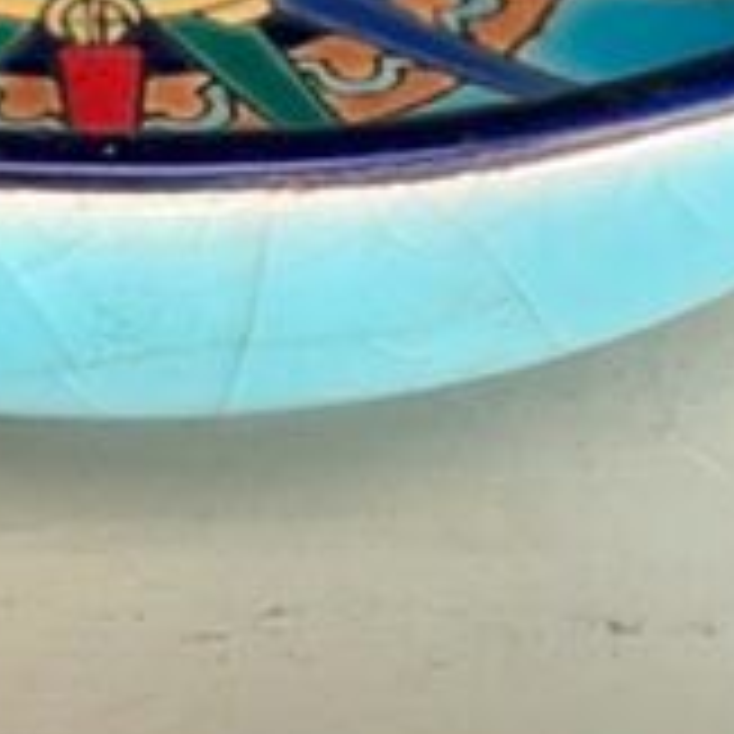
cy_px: -279
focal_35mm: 90
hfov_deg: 19.0
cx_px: 72
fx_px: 2159
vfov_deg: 17.8
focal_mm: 4.2
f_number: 1.6
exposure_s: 1/60
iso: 250
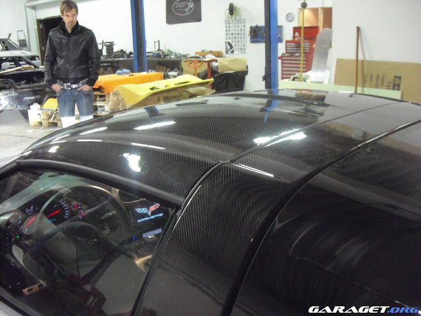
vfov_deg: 38.7
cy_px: 158
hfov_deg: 50.1
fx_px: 450
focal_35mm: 37
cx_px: 210
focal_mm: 6.2
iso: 800
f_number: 2.7
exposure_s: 1/15
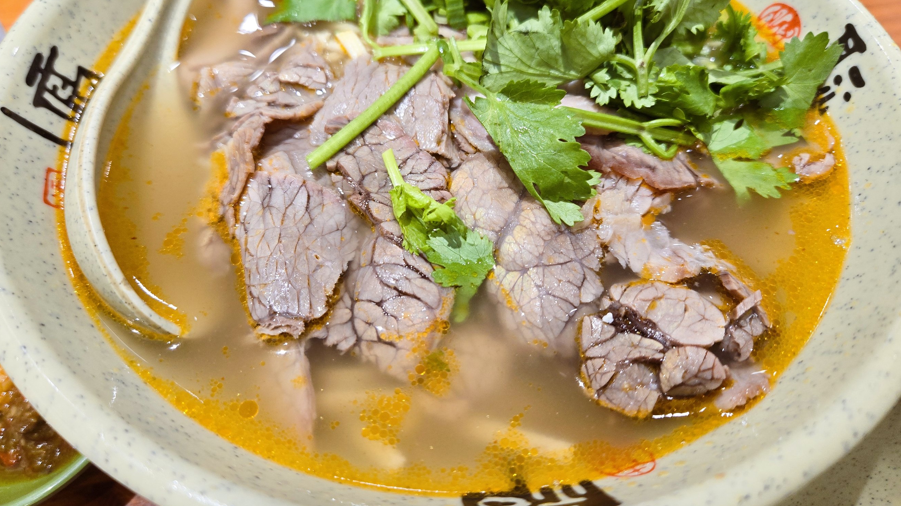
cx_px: 437
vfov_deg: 44.2
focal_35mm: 26
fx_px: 621
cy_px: 204
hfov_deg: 71.9
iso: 100
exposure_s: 1/100
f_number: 1.8
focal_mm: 5.4
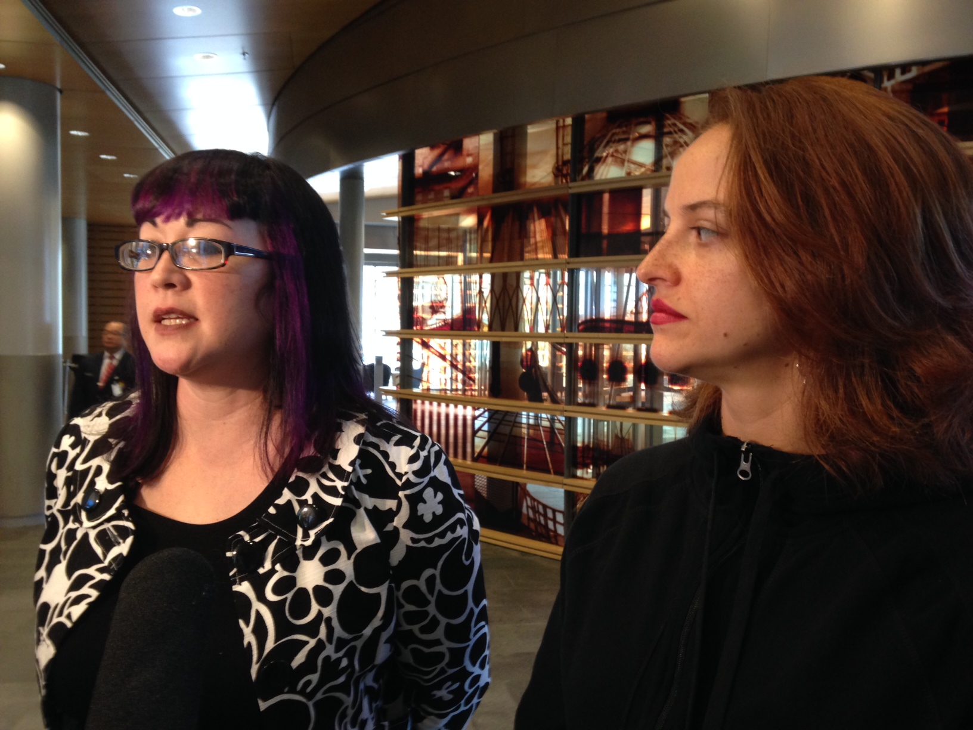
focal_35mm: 33
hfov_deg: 55.4
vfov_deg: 42.9
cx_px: 486
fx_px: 928
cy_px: 365
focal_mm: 4.12
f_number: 2.4
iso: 125
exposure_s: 1/20
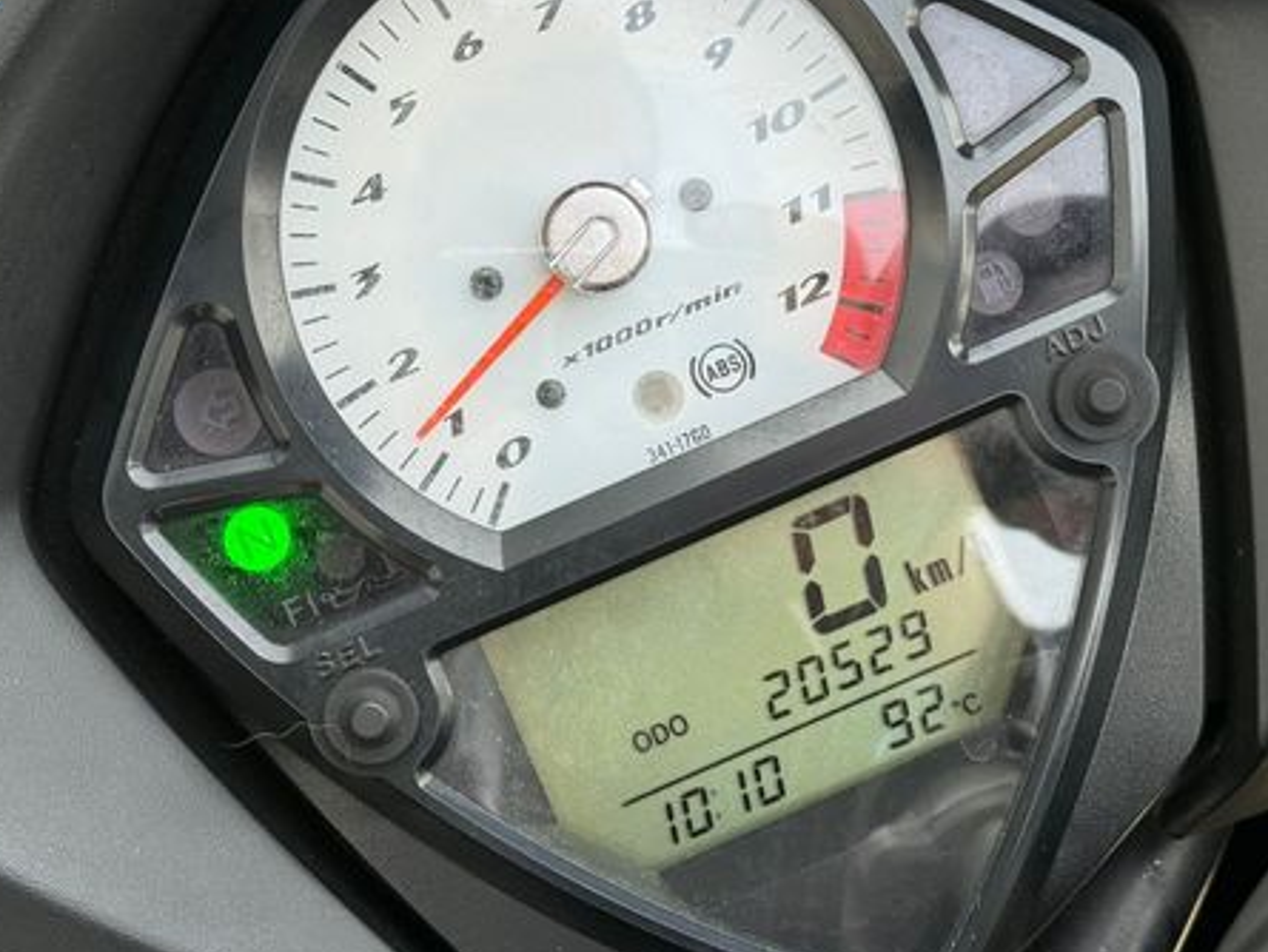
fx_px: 2528
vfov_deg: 21.3
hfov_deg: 28.2
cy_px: 422
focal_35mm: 69
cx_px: 641
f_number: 1.78
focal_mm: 6.76
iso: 80
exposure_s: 1/601
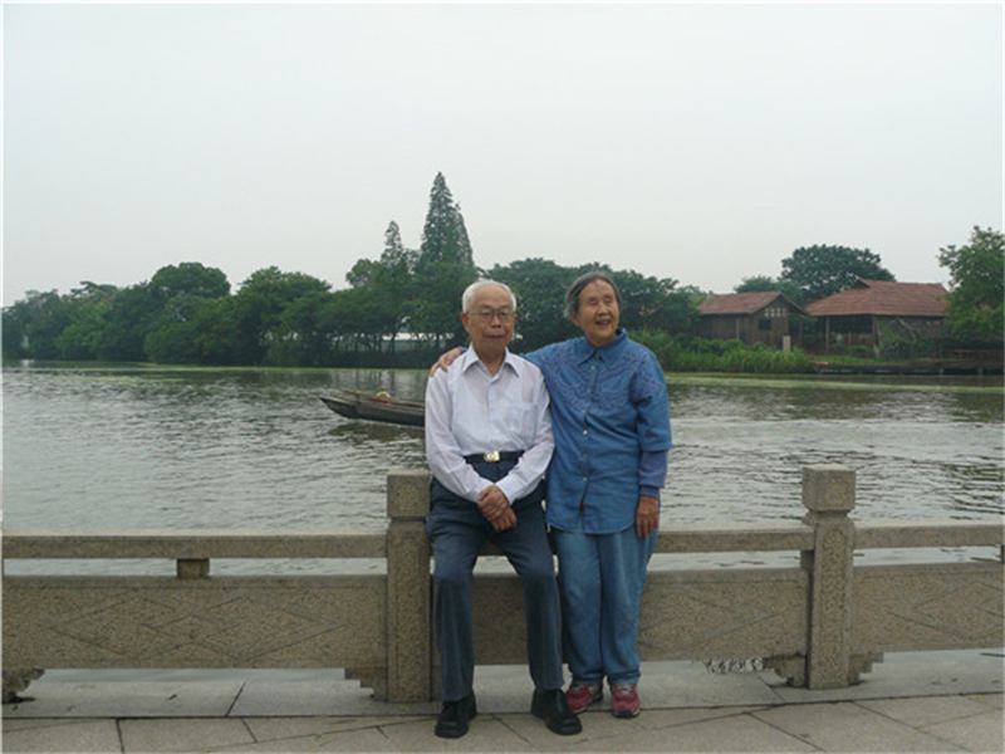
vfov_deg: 39.7
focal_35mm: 36
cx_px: 502
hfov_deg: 51.4
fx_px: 1045
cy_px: 377
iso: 100
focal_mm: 6
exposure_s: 1/125
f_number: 4
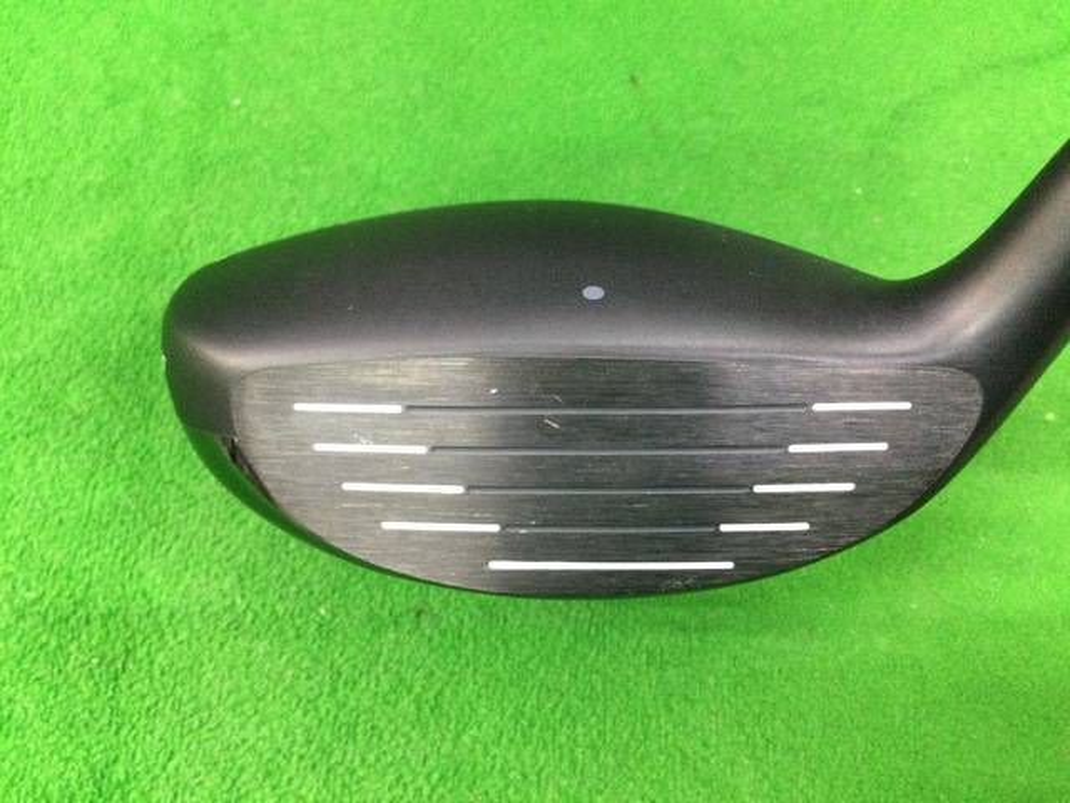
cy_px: 402
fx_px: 958
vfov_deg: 45.4
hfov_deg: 58.4
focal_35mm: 31
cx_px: 535
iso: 200
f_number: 2.4
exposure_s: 1/20
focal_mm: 3.3
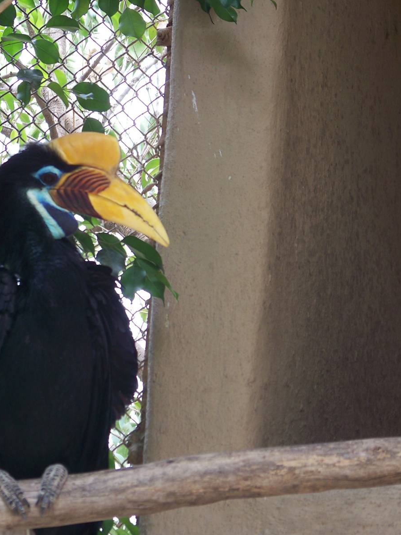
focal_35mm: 246
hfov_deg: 6.0
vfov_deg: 8.0
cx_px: 76
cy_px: 268
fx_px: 3799
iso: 64
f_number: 3.6
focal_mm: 29.3
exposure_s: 1/50
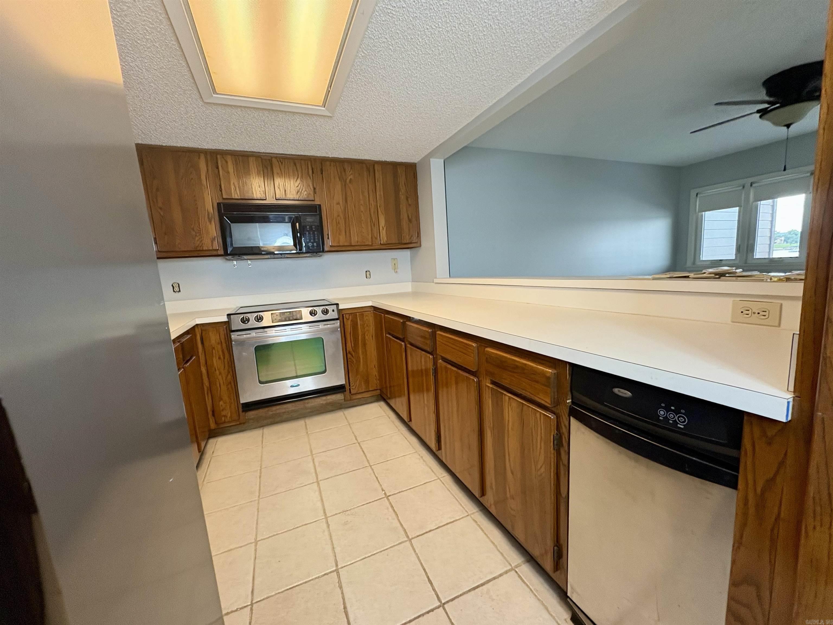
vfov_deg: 85.7
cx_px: 416
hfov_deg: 102.1
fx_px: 337
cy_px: 312
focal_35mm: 14
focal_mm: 2.22
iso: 200
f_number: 2.2
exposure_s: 1/60
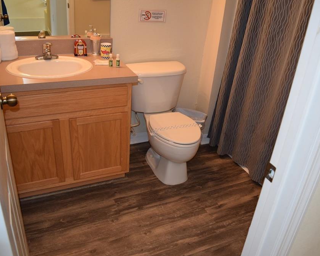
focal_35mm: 31
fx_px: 293
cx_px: 171
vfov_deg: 47.1
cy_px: 129
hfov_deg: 57.1
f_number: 3.5
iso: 1000
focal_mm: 18
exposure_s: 1/60
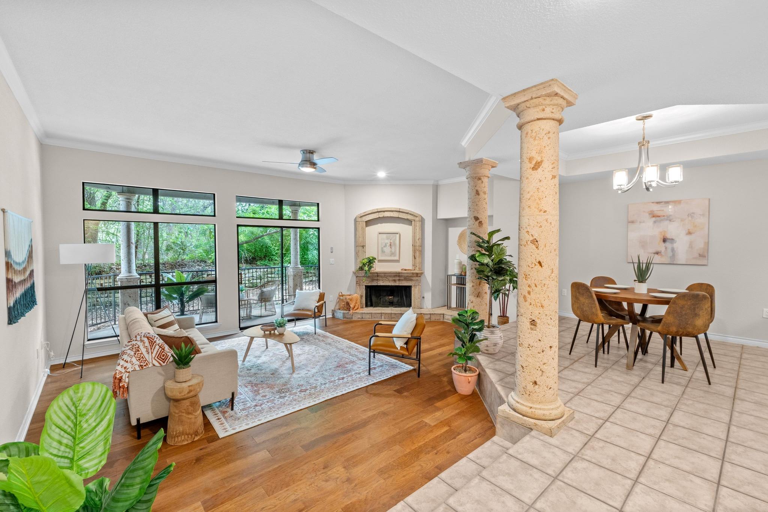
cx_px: 384
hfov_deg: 100.4
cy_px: 256
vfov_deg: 77.3
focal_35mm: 15
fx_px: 320
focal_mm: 10
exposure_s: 5
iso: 250
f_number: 11
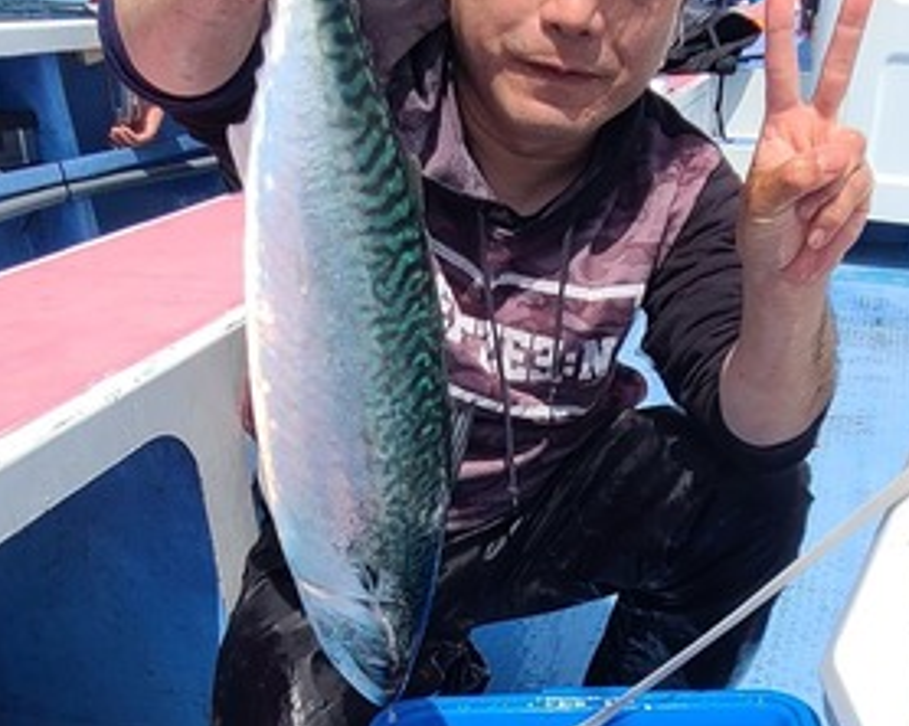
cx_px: 562
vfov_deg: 36.0
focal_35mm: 39
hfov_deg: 46.5
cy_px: 644
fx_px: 1048
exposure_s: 1/1761
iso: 50
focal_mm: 2.2
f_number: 2.2
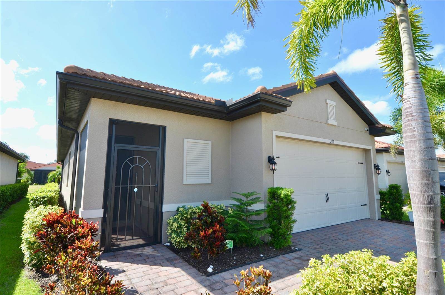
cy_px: 148
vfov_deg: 67.1
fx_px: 222
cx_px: 222
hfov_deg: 90.1
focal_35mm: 18
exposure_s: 1/250
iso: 125
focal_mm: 12
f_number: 8
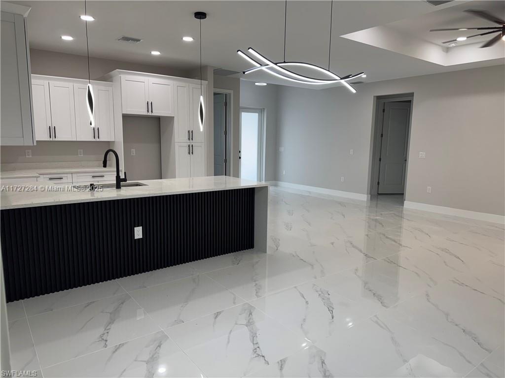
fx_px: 350
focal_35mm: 24
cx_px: 252
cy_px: 189
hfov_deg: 71.6
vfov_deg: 56.8
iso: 80
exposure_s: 1/120
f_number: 1.78
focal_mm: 6.76
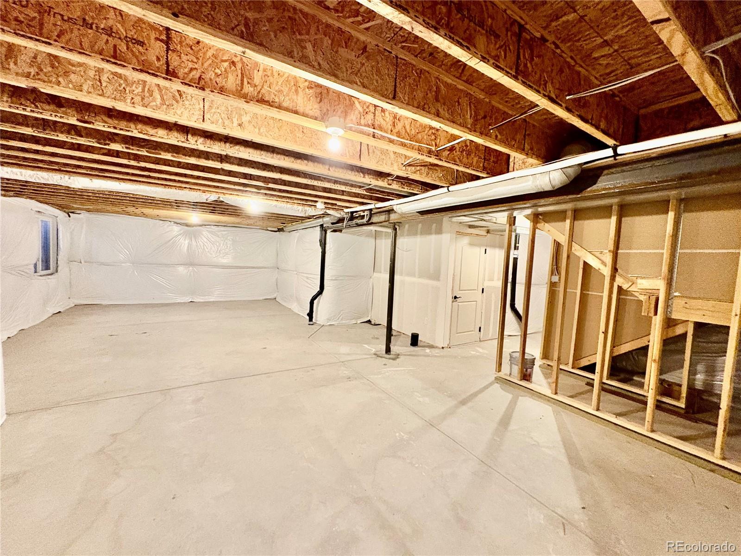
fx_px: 300
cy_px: 278
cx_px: 370
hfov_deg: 102.1
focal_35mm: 14
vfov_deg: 85.7
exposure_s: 1/60
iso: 800
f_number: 2.2
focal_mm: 2.22
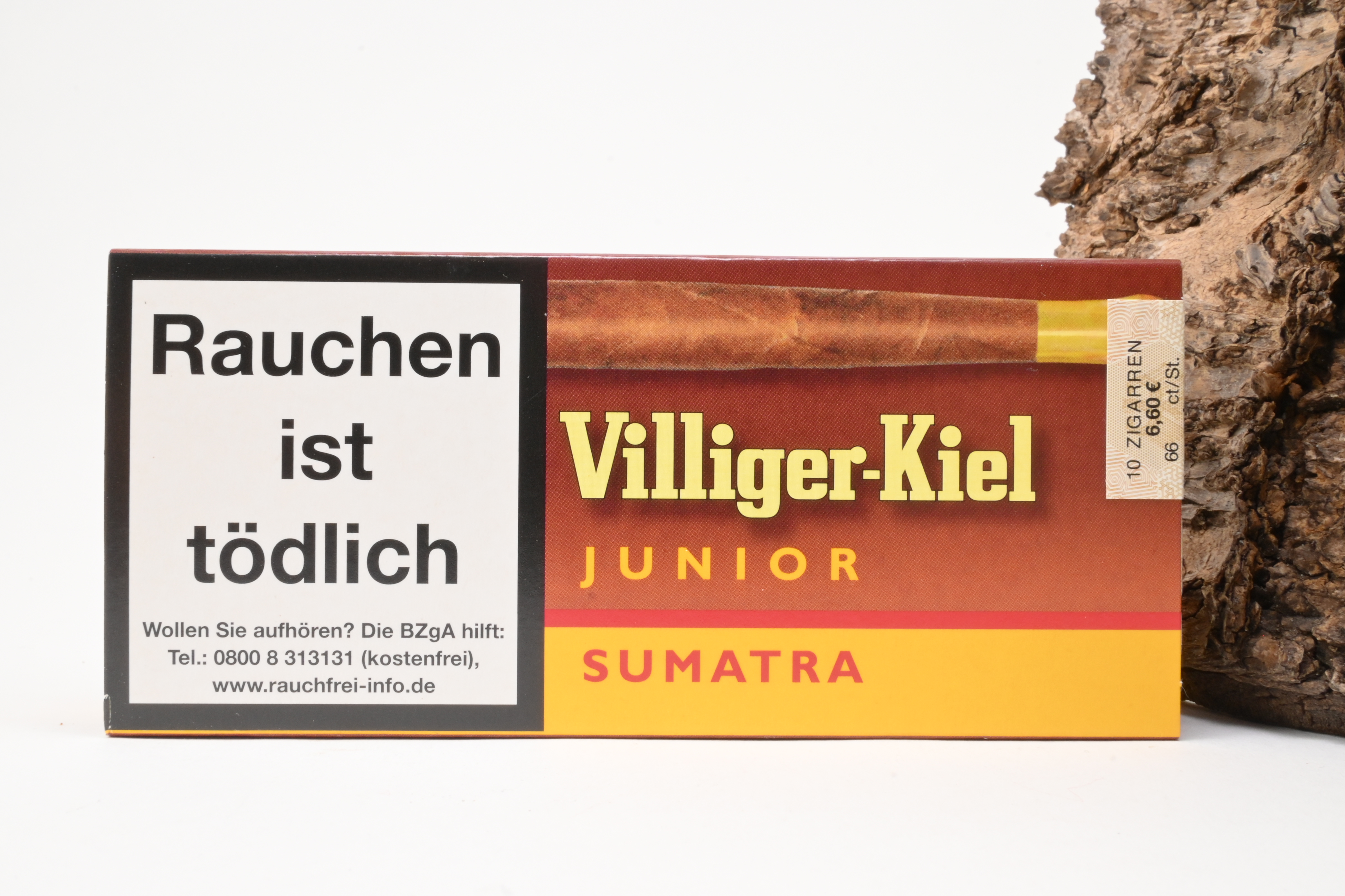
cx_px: 672
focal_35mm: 37
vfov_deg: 36.2
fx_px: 1373
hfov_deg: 52.2
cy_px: 448
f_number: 22
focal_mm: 24.5
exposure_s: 1/15
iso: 640
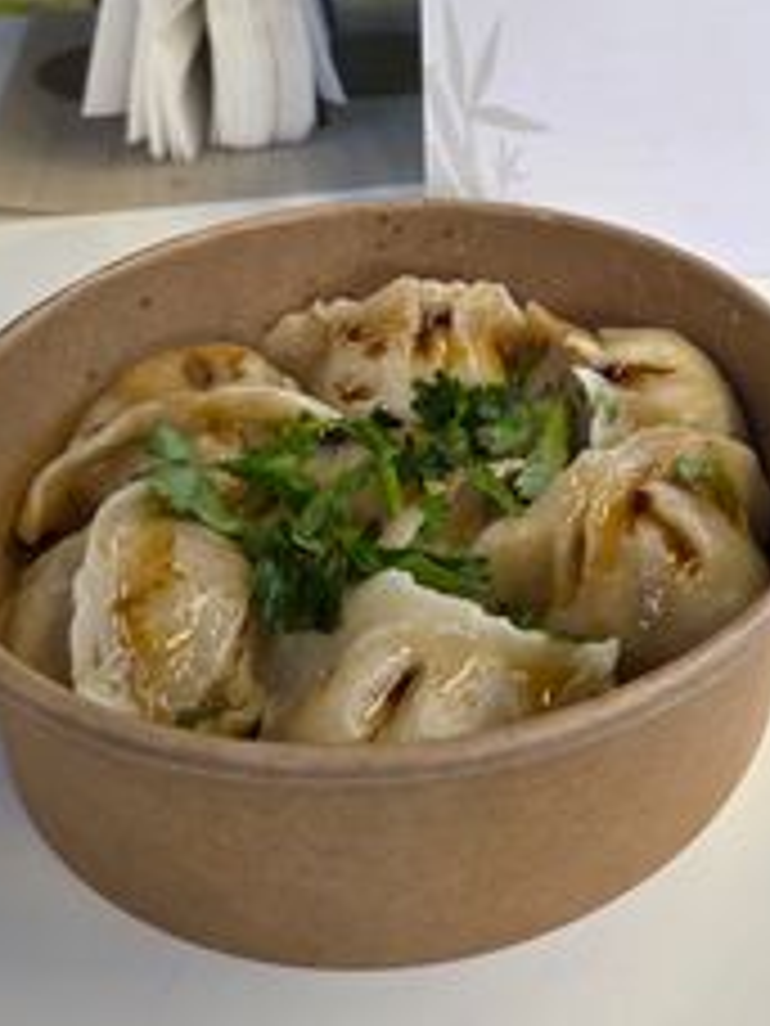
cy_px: 227
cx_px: 603
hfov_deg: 32.8
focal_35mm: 43
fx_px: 1275
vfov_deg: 42.2
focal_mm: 5.4
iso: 80
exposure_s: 1/100
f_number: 1.8
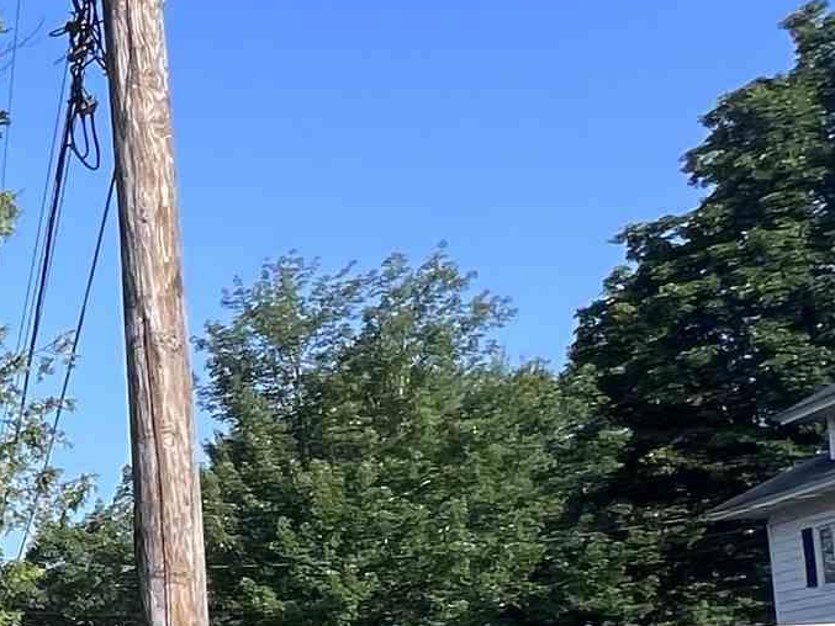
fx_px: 1423
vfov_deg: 23.5
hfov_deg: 17.6
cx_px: -961
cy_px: 661
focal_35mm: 59
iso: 32
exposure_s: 1/421
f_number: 1.8
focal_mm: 1.57
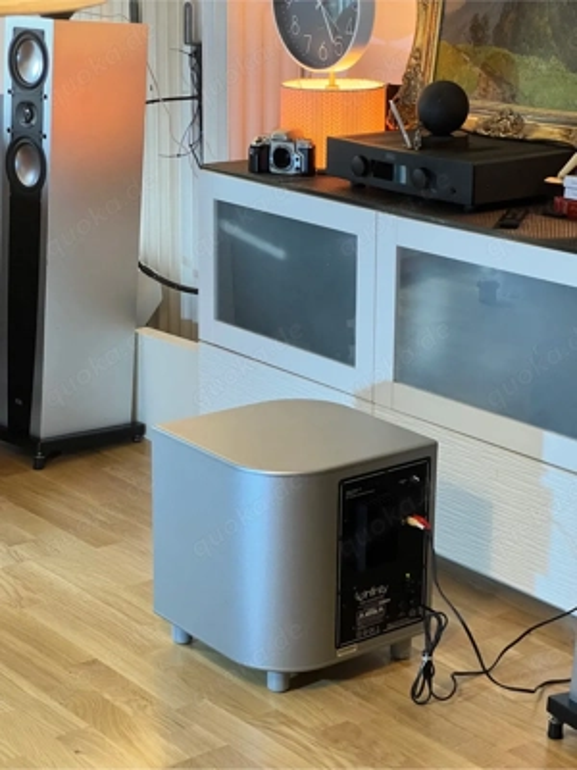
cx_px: 288
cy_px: 385
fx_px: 1711
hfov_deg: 19.1
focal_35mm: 77
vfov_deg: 25.3
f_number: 2.8
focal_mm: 9
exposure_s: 1/50
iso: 640
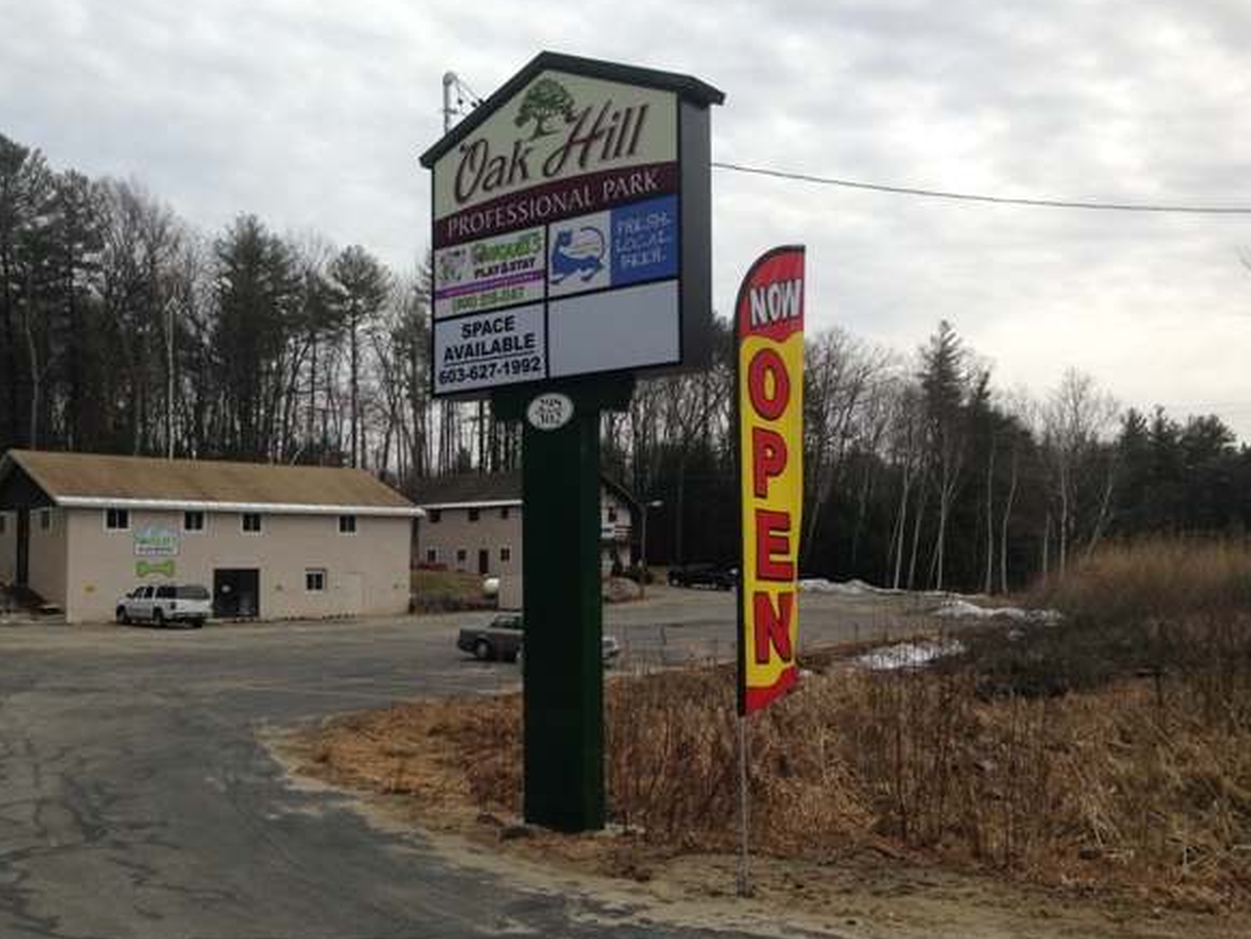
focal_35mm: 37
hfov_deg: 50.1
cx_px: 577
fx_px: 1338
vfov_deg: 38.7
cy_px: 514
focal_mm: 4.12
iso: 50
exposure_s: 1/1466
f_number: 2.4
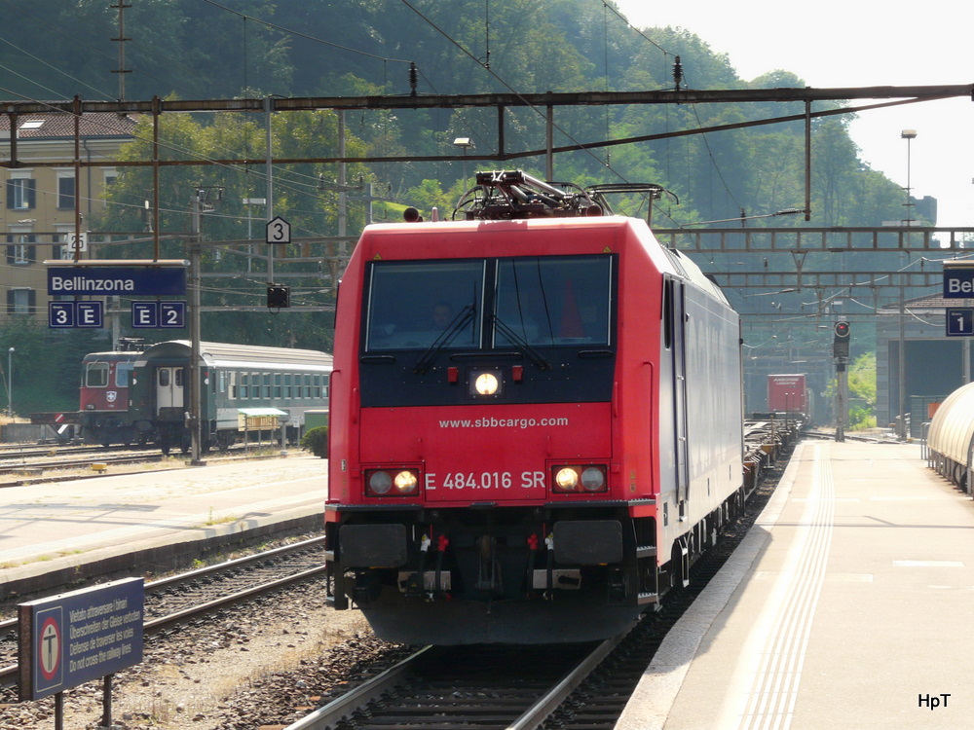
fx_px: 2701
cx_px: 487
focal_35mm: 96
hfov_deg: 20.4
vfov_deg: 15.4
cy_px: 365
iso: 100
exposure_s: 1/160
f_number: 5.6
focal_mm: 15.8
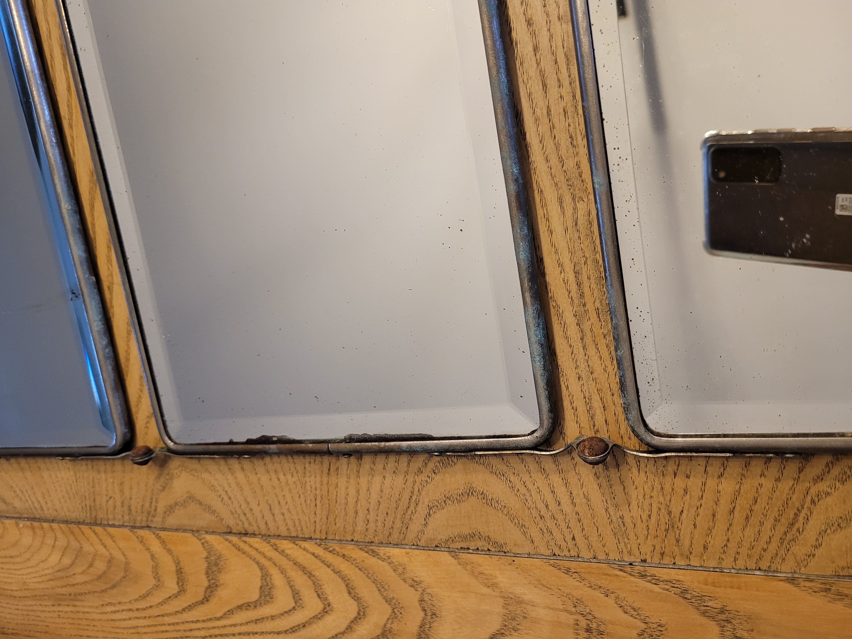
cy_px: 320
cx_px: 426
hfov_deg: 67.3
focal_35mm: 26
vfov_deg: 53.1
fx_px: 640
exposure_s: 1/50
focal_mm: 5.4
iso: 250
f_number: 1.8
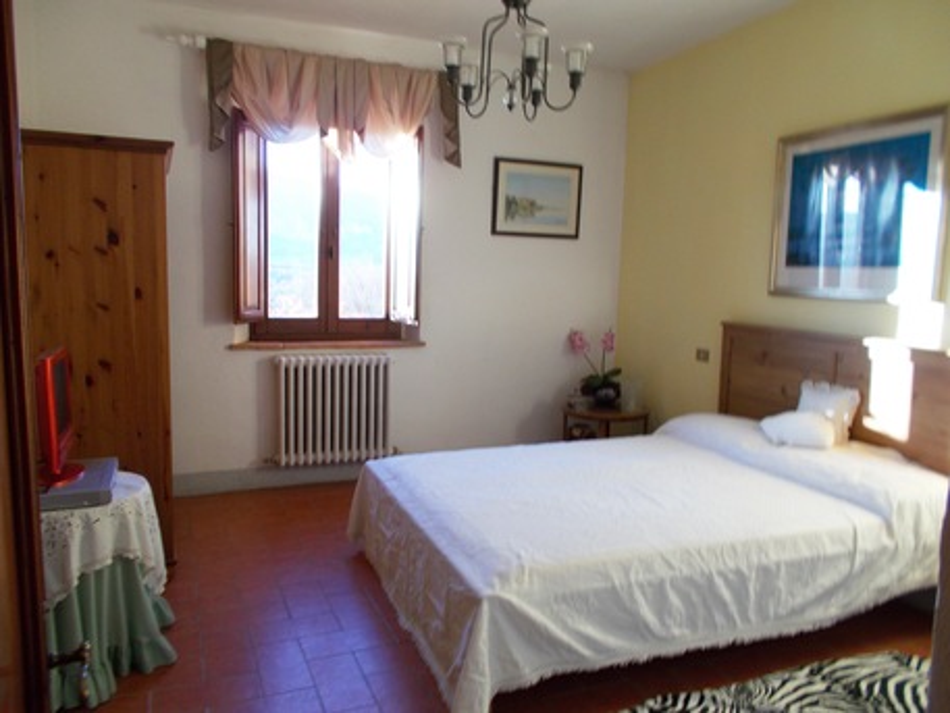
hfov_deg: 67.3
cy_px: 356
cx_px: 475
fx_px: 714
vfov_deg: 53.1
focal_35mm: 26
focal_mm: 4.6
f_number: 3.2
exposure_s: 1/30
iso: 80
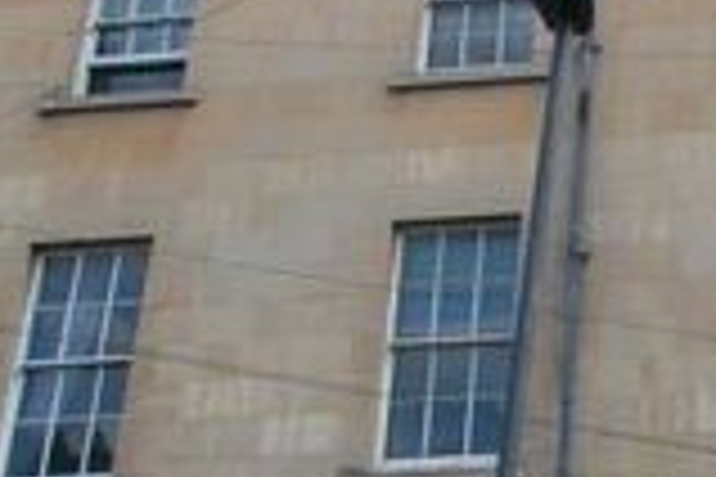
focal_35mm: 66
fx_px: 1313
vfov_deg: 20.5
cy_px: 338
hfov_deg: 27.1
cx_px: 847
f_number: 7.1
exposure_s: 1/200
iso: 100
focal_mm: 10
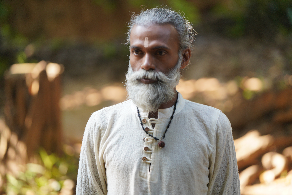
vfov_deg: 8.3
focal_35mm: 165
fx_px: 1338
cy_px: 98
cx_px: 146
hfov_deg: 12.5
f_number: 2.8
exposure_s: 1/160
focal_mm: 165
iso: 200
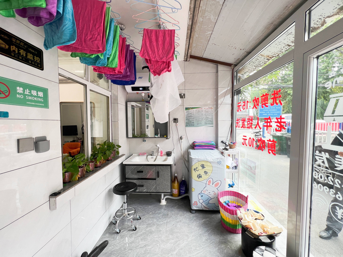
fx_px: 129
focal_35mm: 13
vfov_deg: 89.9
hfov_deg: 106.2
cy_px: 128
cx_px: 172
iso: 50
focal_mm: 1.57
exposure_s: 1/99
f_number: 1.8
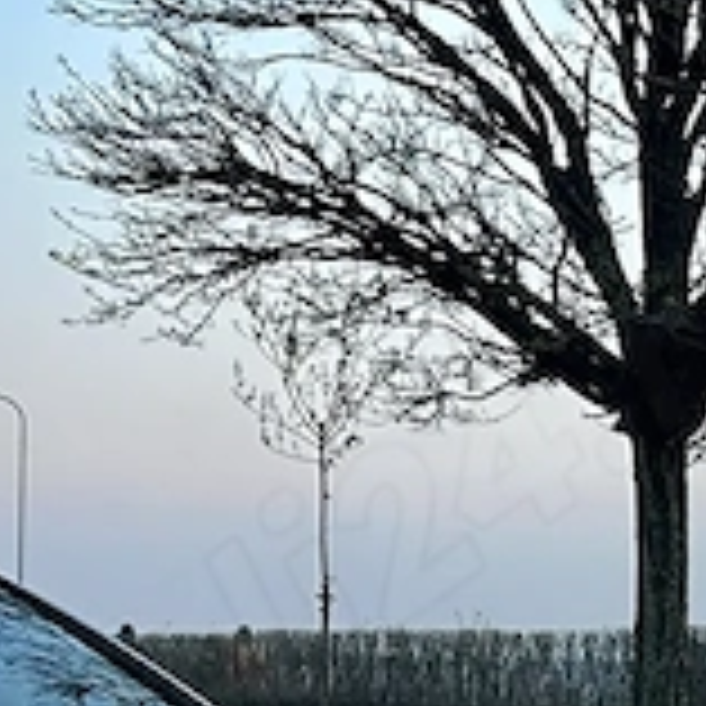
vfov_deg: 12.8
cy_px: 666
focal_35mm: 135
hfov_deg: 12.6
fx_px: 3115
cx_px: -184
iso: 250
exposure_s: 1/91
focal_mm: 6.86
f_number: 1.78
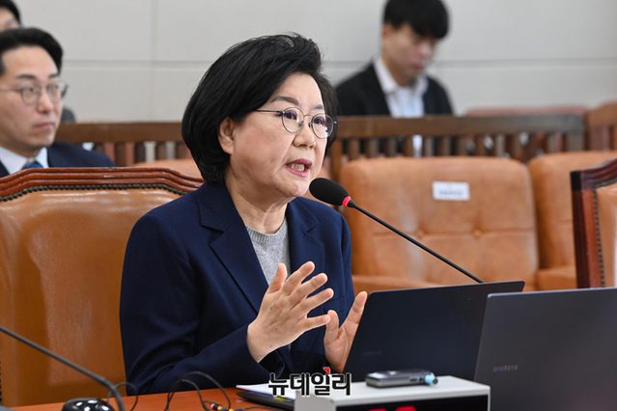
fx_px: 2828
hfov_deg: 12.5
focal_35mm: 165
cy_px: 206
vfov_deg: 8.3
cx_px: 308
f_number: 5.6
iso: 3200
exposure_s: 1/250
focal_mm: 165
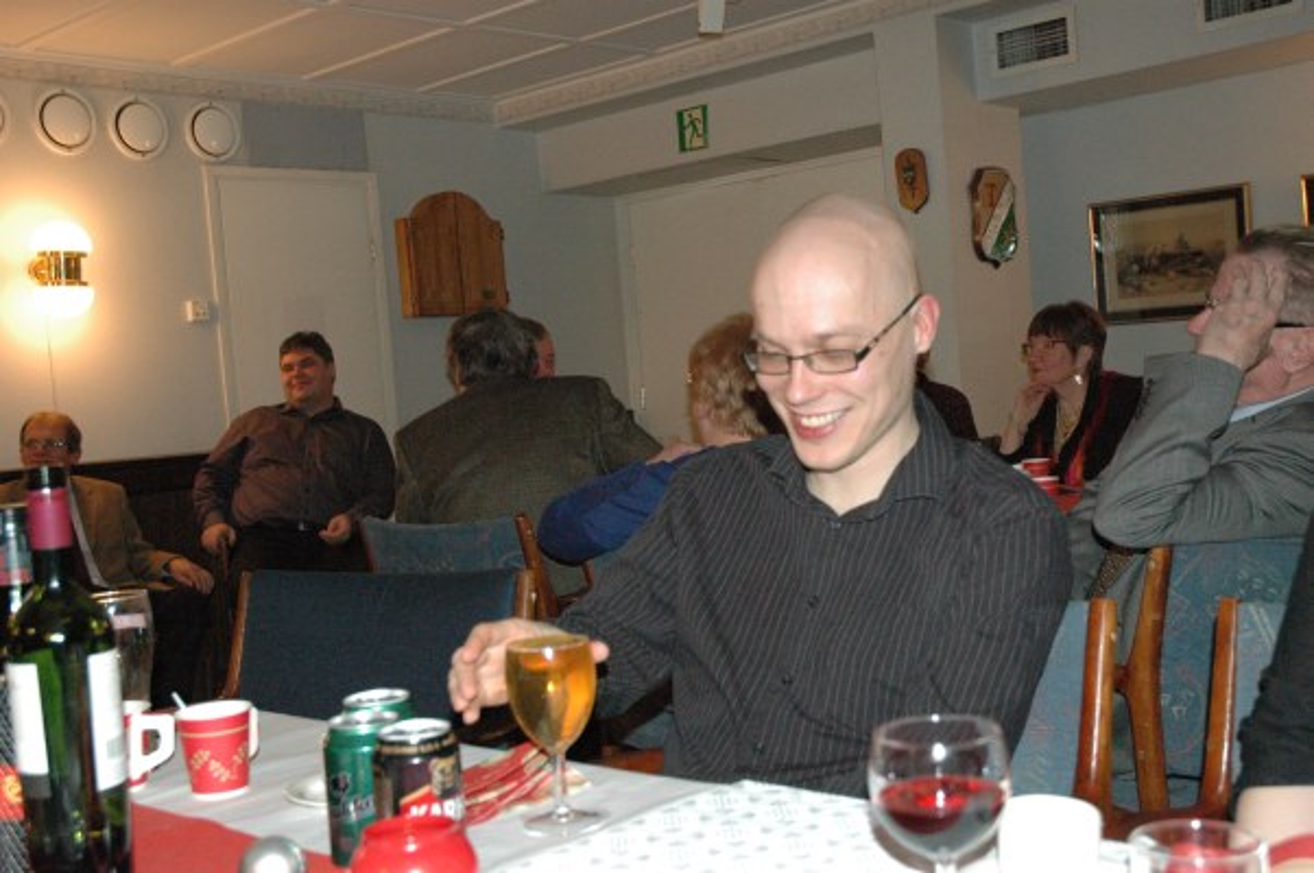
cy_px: 436
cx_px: 657
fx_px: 1586
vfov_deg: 30.8
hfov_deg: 45.0
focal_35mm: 44
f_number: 5
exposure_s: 1/60
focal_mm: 29
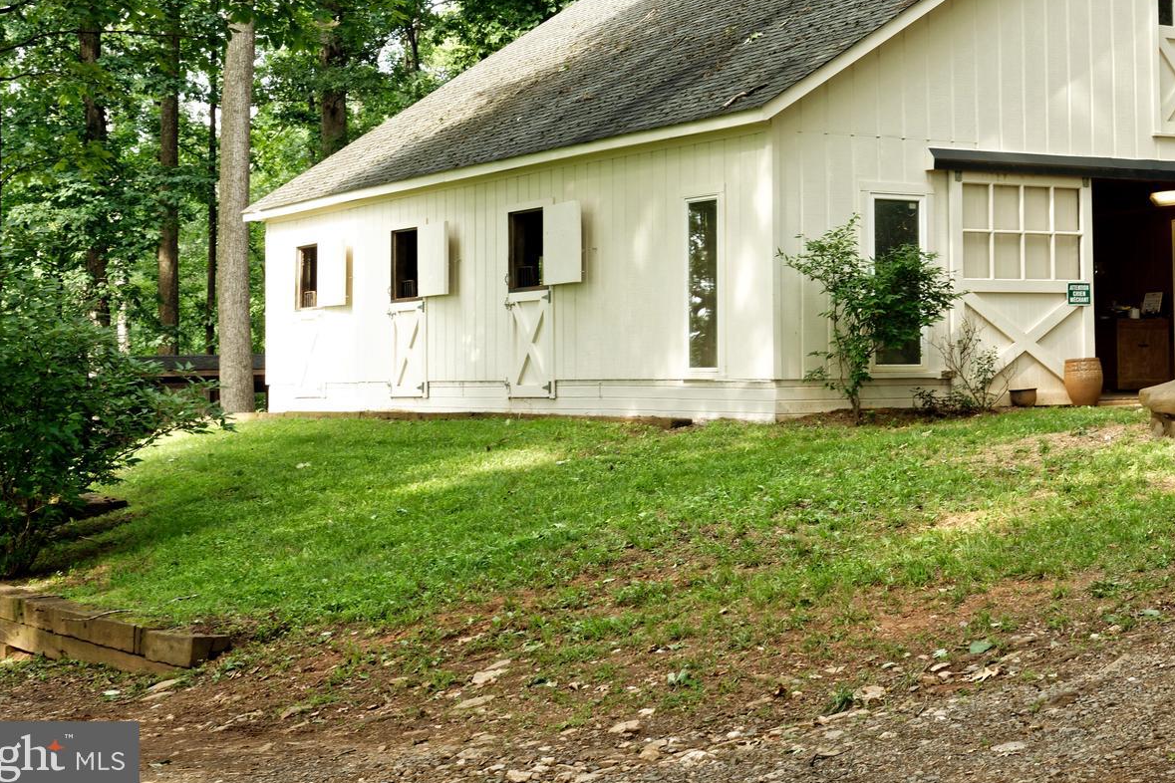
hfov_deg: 29.8
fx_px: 2154
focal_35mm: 66
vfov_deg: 20.3
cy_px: 114
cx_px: 939
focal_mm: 38
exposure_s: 1/50
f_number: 9
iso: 500
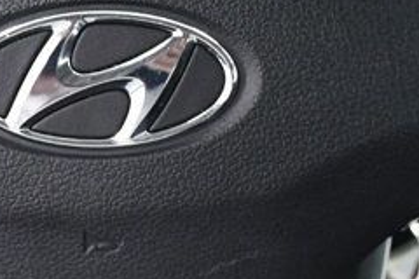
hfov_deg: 14.1
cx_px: 113
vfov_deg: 9.4
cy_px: 269
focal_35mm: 145
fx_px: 1688
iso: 2500
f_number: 5
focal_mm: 23
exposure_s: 1/100
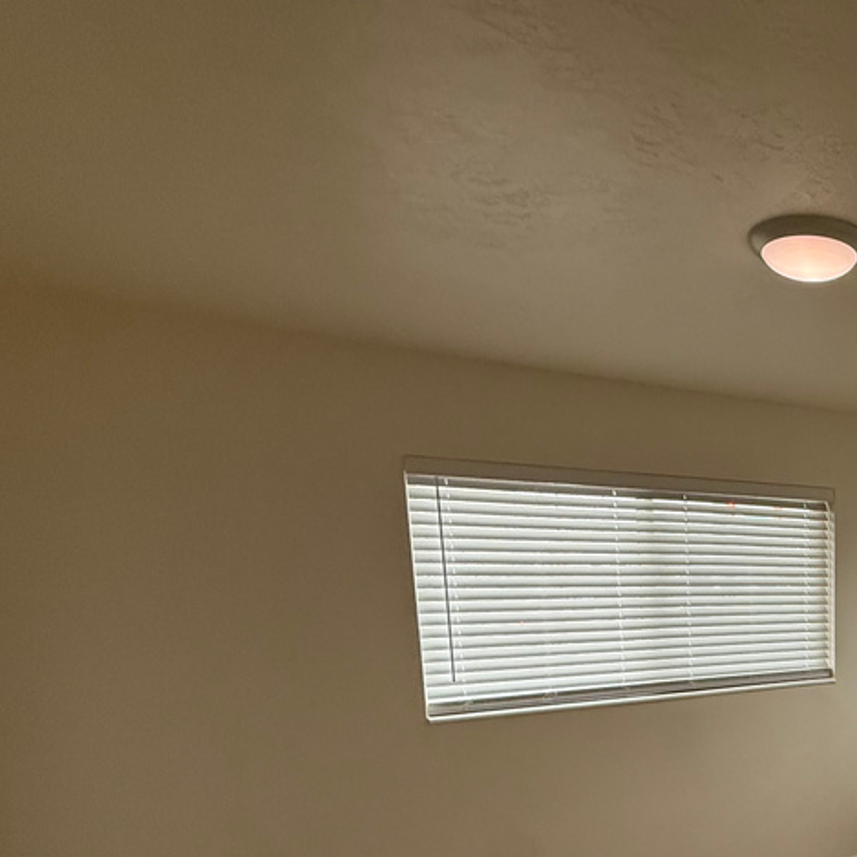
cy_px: 689
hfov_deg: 47.6
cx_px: 879
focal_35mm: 27
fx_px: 756
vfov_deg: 54.9
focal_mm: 2.22
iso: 160
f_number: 2.2
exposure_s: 1/120
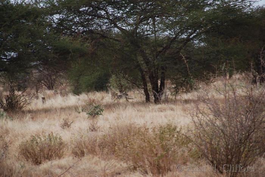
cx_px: 132
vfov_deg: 4.6
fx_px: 2210
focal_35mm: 300
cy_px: 88
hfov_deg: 6.9
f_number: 5.6
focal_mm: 200
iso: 100
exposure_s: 1/160
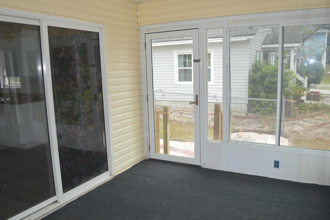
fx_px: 257
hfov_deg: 65.5
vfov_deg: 46.4
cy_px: 110
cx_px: 163
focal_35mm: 28
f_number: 4
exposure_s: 1/125
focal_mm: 18
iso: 250
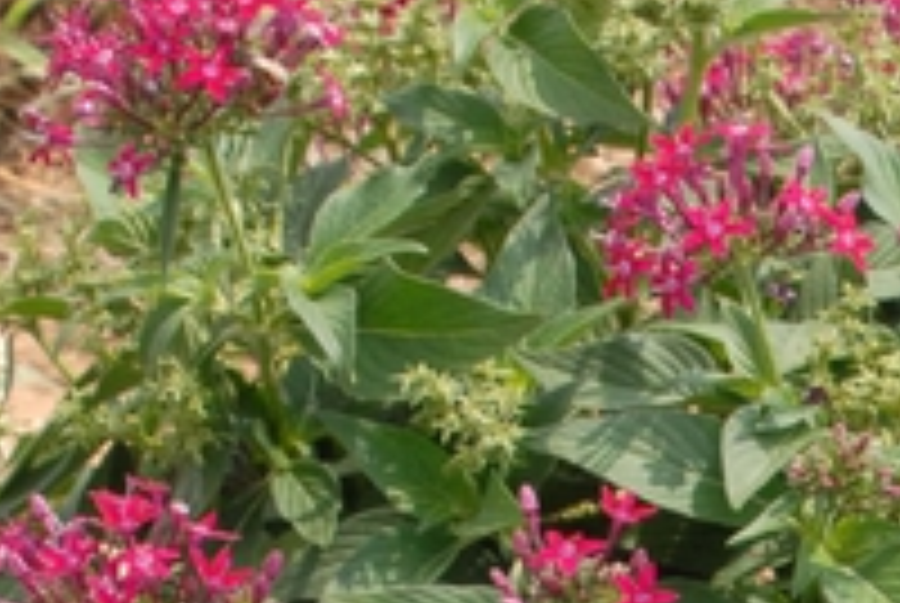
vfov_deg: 5.9
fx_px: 5758
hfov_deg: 8.7
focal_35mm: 230
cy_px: 1064
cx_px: 1377
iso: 400
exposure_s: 1/320
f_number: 9
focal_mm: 30
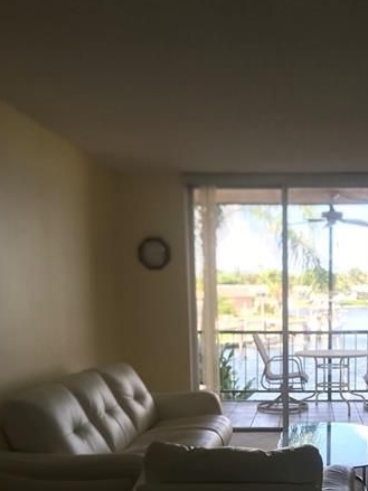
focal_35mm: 49
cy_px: 390
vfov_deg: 37.6
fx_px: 695
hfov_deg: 29.0
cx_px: 294
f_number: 1.8
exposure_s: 1/120
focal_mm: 3.99
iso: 25
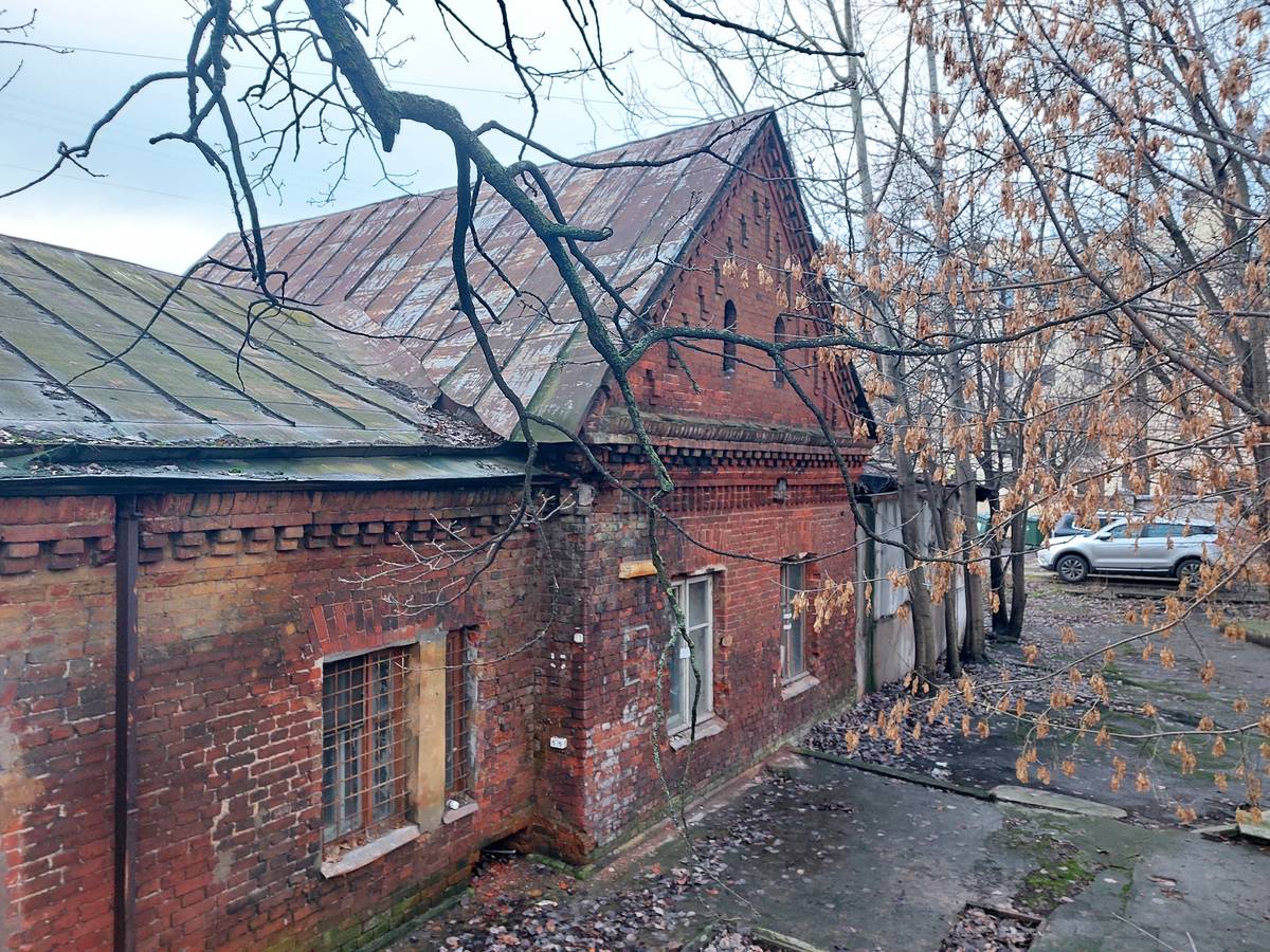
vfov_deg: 56.8
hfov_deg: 71.6
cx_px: 635
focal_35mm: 24
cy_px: 476
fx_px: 881
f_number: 1.8
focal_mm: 5.23
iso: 100
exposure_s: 1/50
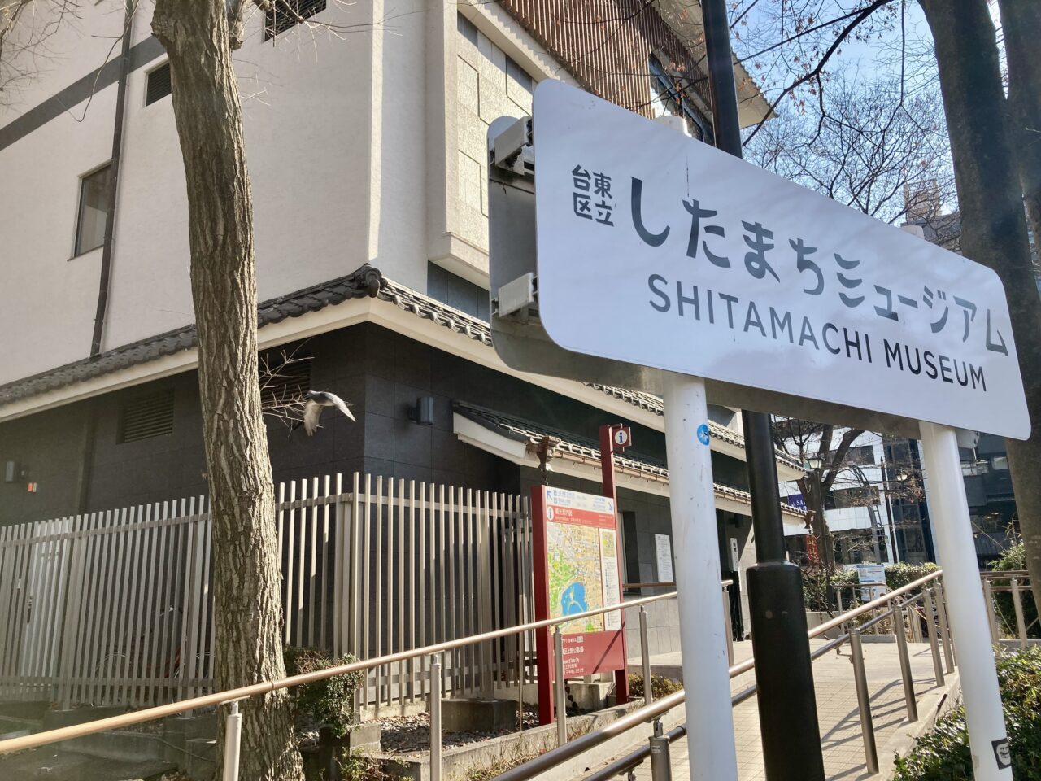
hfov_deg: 63.4
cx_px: 520
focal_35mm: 28
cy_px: 390
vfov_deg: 49.7
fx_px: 842
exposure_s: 1/952
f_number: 1.8
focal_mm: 3.99
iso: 20
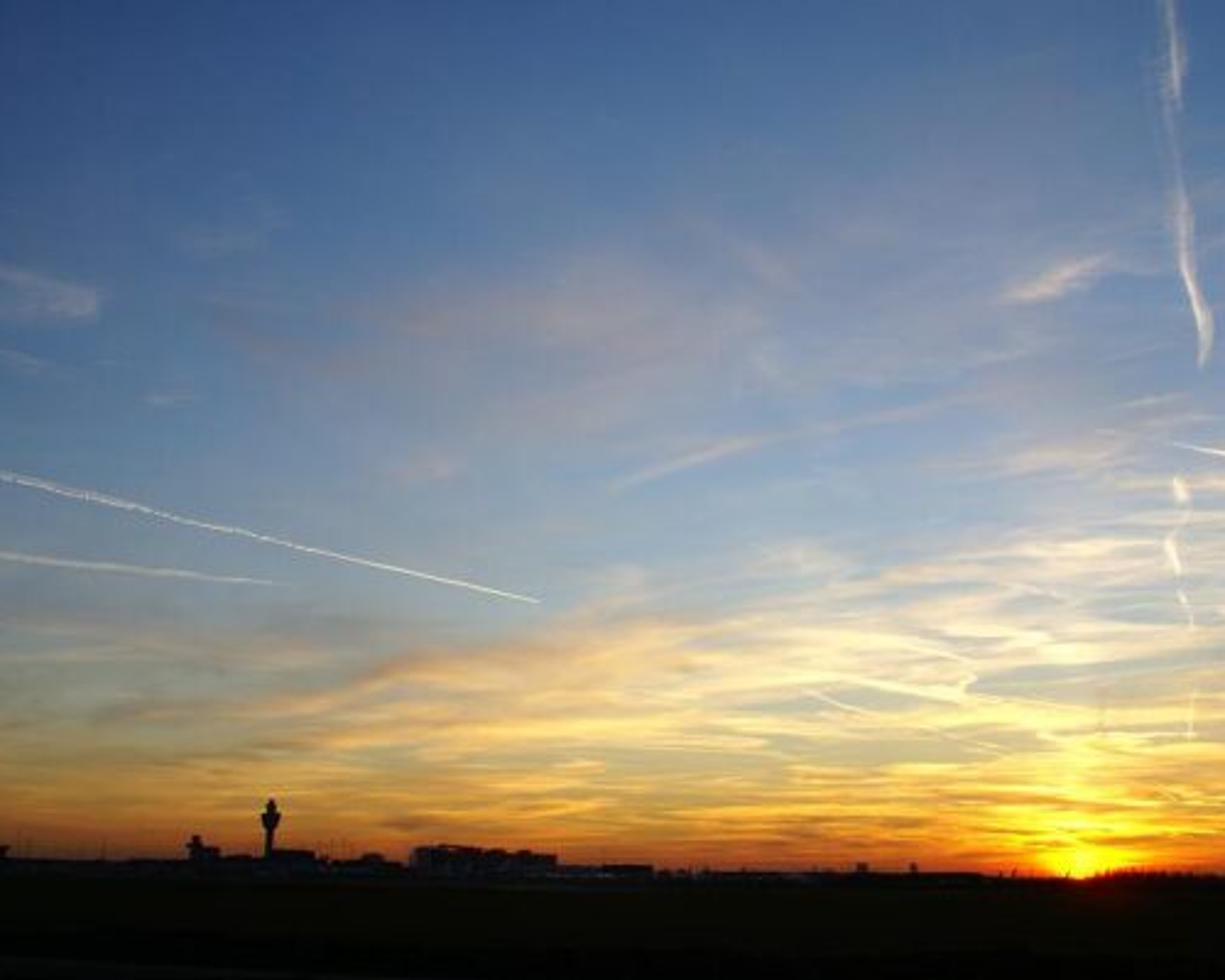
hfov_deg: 42.0
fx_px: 1595
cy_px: 490
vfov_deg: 34.2
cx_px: 635
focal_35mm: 44
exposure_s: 1/60
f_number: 8
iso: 100
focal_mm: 26
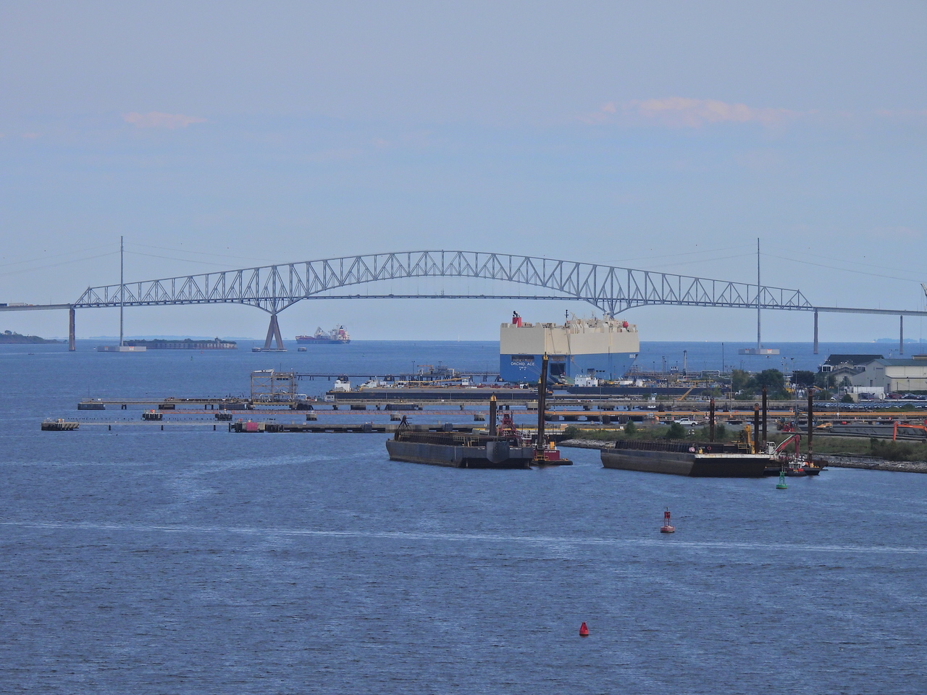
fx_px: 6963
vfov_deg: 5.7
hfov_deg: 7.6
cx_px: 464
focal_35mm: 260
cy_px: 348
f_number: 4.5
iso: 100
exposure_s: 1/1000
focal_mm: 46.4
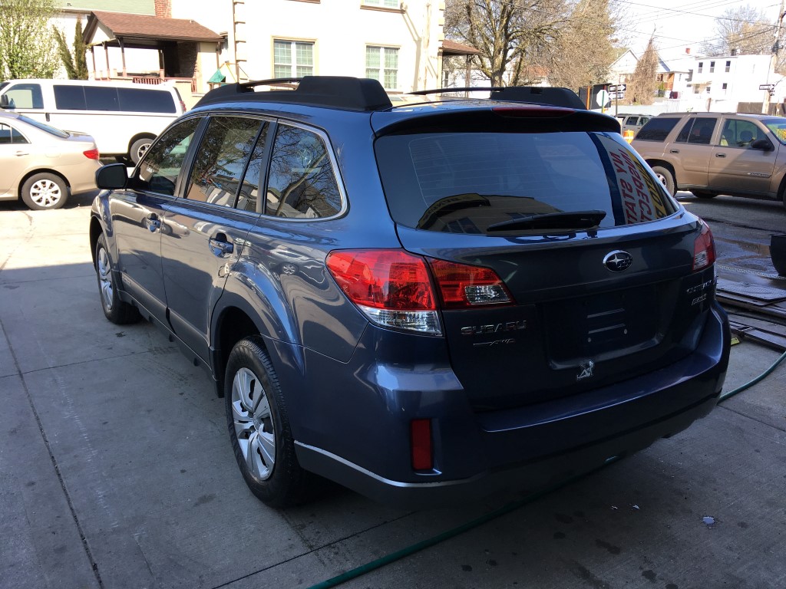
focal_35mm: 29
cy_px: 294
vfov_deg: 48.2
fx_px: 658
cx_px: 393
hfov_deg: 61.7
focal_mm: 4.15
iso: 25
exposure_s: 1/368
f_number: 2.2
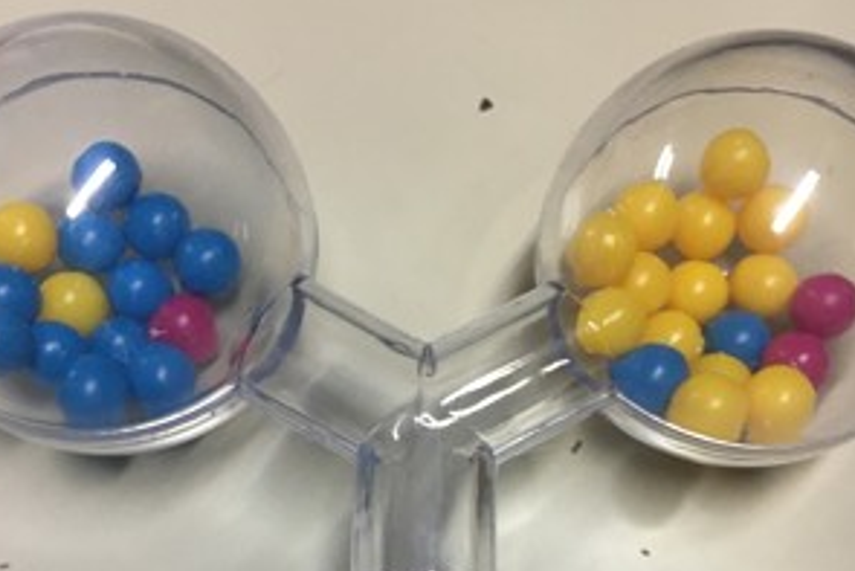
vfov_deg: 27.9
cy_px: 539
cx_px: 406
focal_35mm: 46
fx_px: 1093
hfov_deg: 42.7
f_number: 2.2
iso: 80
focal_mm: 4.15
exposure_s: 1/30
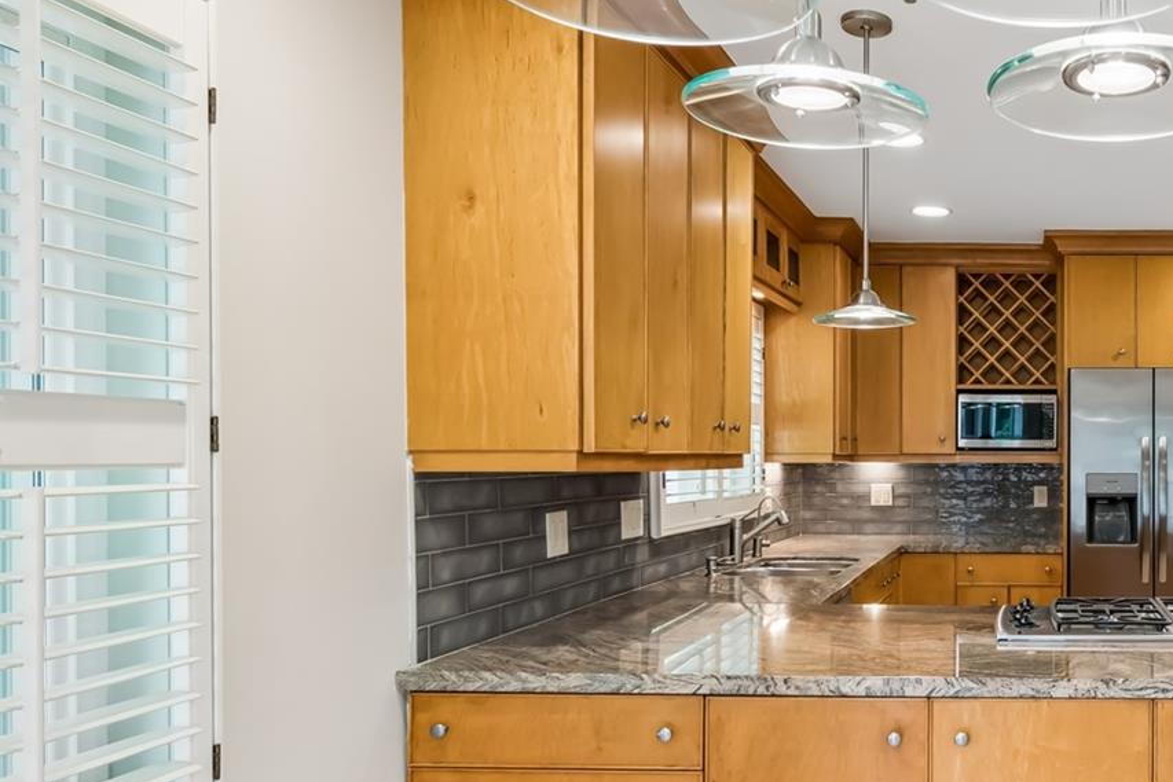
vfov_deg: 43.5
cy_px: 444
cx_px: 1034
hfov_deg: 54.7
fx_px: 978
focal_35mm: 30
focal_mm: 11
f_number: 7.1
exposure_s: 1/8
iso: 100
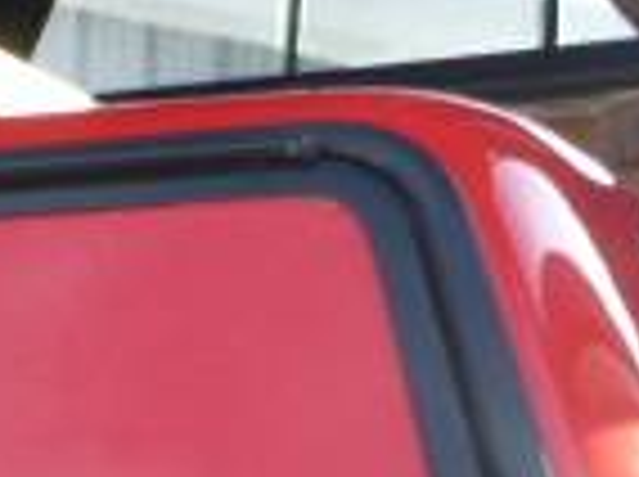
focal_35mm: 113
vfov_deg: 13.0
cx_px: -58
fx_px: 2082
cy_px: 418
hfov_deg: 16.9
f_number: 3.9
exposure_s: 1/100
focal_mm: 4.5
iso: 100
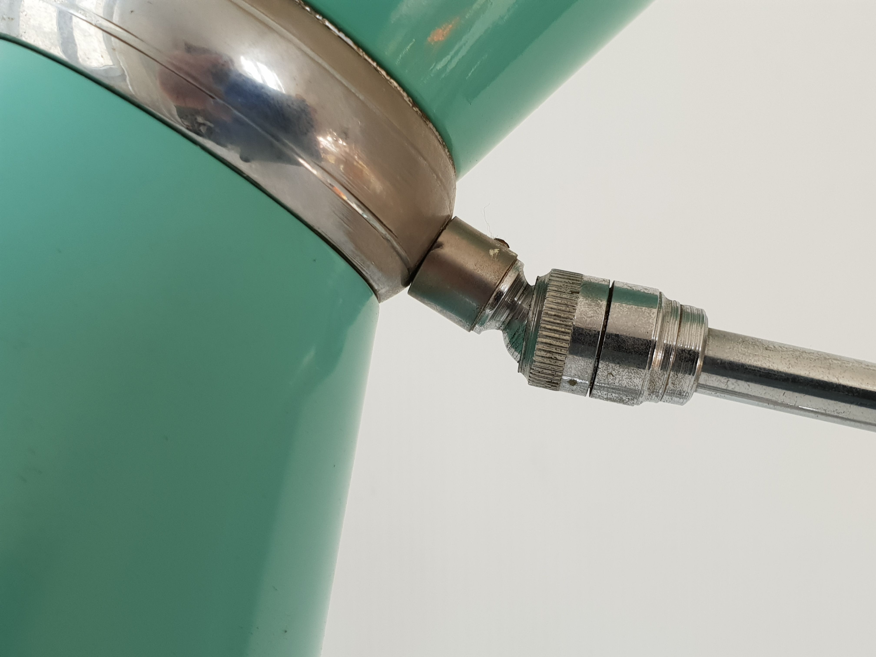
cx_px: 438
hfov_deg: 67.3
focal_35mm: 26
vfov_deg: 53.1
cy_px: 328
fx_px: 658
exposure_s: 1/100
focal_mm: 4.3
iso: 64
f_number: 2.4
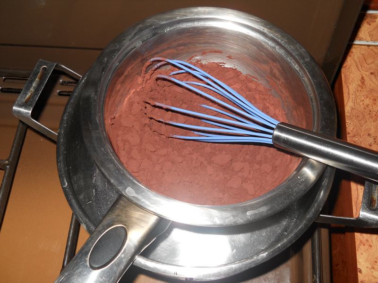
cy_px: 142
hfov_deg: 45.8
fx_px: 448
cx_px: 189
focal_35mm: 41
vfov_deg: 35.1
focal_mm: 6.72
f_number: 3.1
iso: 80
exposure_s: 1/30
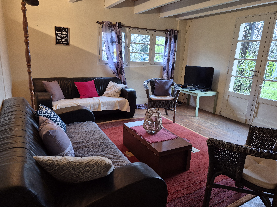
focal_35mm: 23
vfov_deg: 58.9
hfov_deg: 73.9
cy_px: 104
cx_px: 138
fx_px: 184
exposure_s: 1/100
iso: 250
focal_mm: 5.4
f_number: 1.8
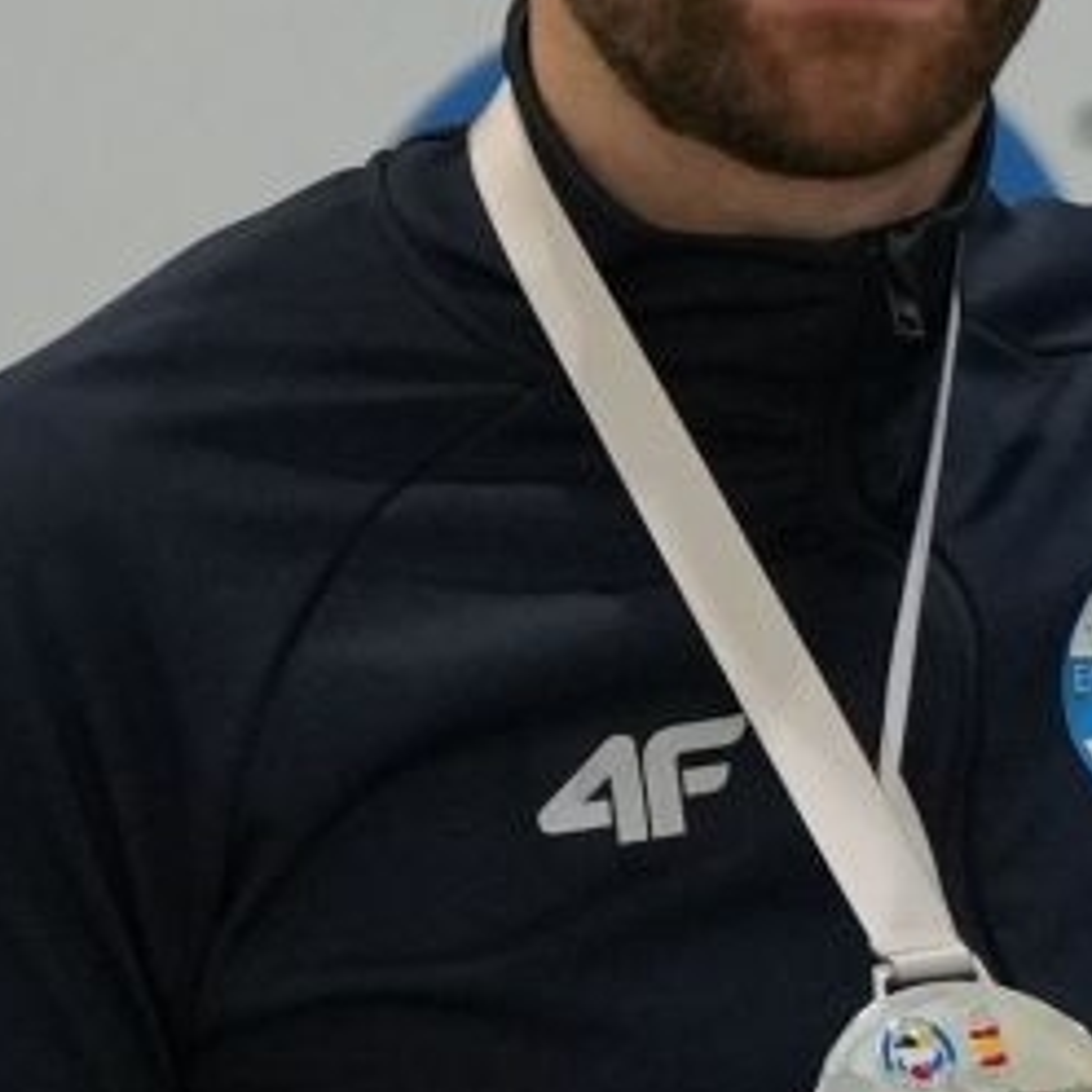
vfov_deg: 1.5
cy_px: 876
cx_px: 3272
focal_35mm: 1185
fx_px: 42293
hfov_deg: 1.5
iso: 1600
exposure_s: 1/500
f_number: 2.8
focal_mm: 128
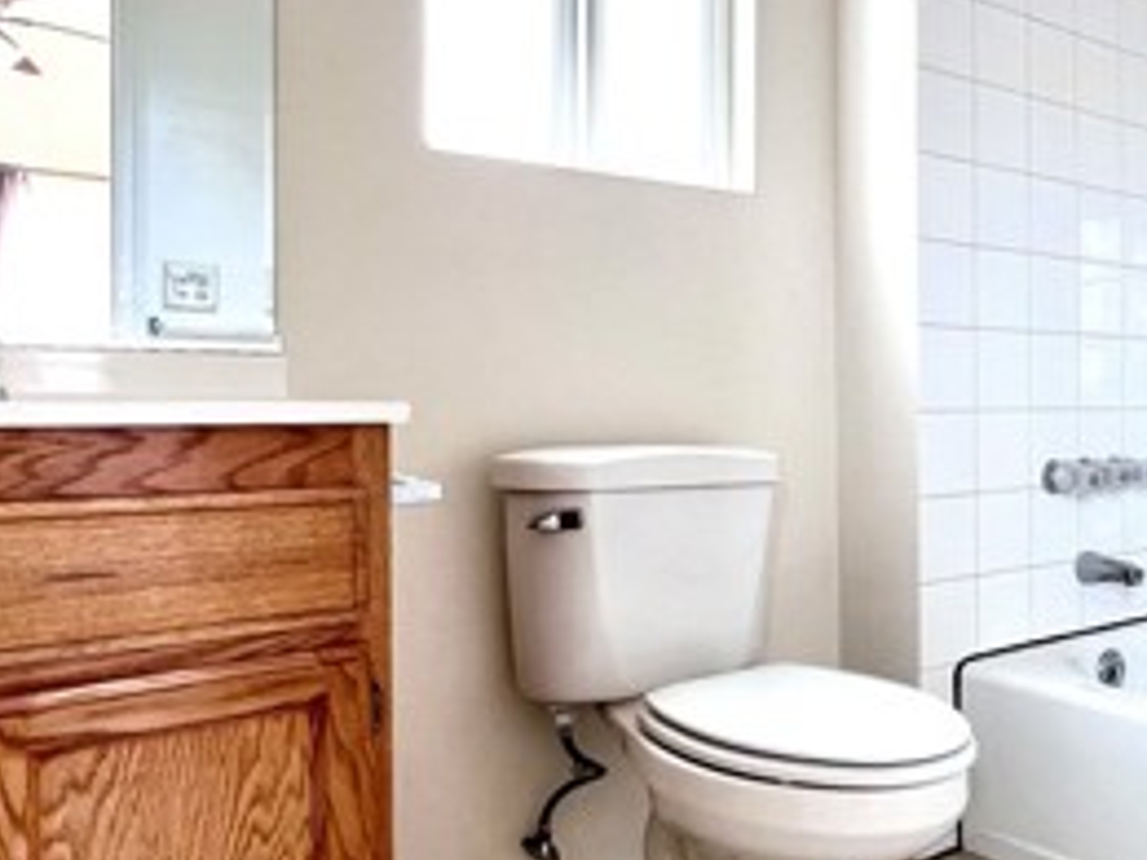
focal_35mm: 32
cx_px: 873
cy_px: 397
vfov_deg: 44.1
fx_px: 1060
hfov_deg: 53.9
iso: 64
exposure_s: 1/99
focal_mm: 1.57
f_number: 1.8
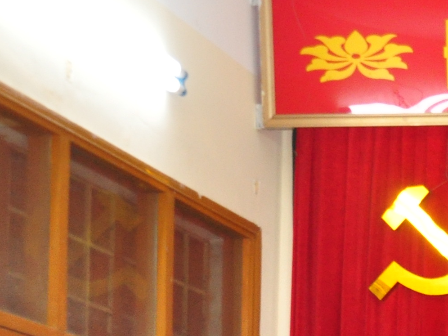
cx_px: 905
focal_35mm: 155
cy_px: 590
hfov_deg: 11.4
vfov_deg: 9.2
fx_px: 2007
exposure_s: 1/60
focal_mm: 25
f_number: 4
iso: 800
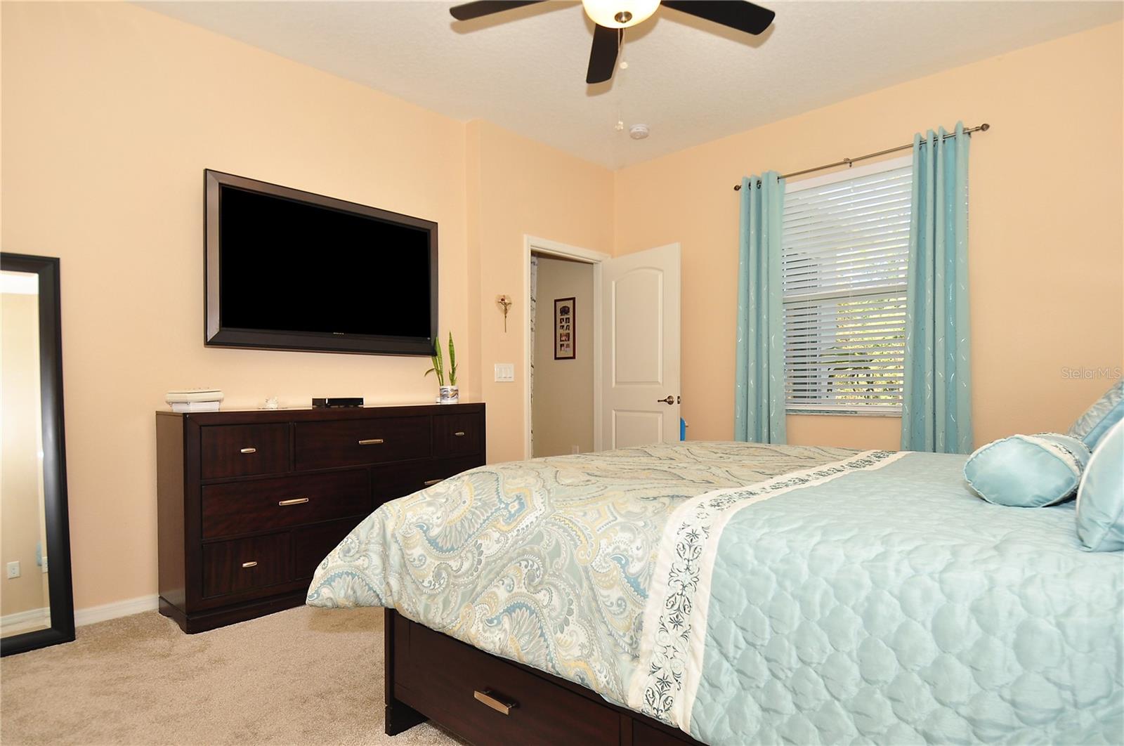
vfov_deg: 67.2
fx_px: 561
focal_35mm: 18
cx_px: 562
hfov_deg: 90.1
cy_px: 373
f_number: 6.3
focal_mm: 12
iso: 200
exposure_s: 1/60
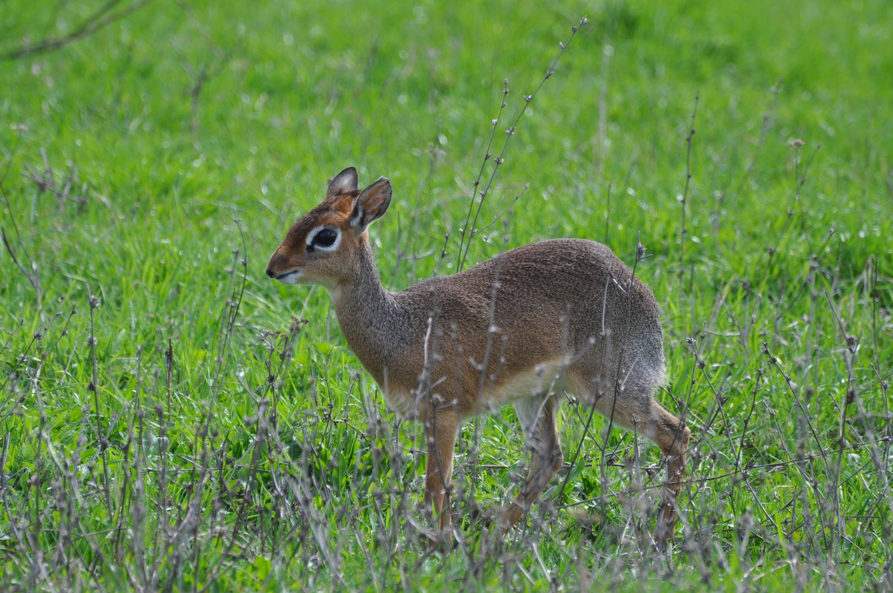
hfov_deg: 4.6
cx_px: 446
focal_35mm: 450
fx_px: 11150
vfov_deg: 3.0
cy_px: 296
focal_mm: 300
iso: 450
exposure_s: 1/1000
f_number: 5.6
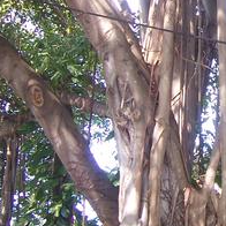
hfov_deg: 16.1
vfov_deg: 16.7
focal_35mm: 104
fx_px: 768
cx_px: 274
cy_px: 69
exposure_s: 1/90
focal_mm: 6
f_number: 3
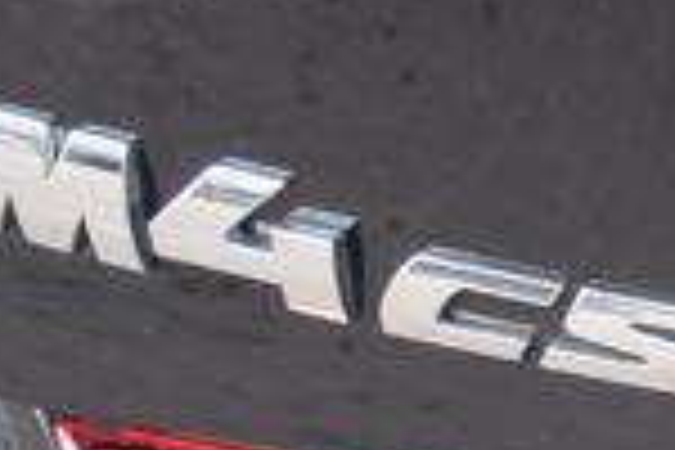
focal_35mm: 208
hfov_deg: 9.2
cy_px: 668
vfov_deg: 6.5
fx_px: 3900
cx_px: 1404
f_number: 4.5
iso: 400
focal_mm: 26
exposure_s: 1/80
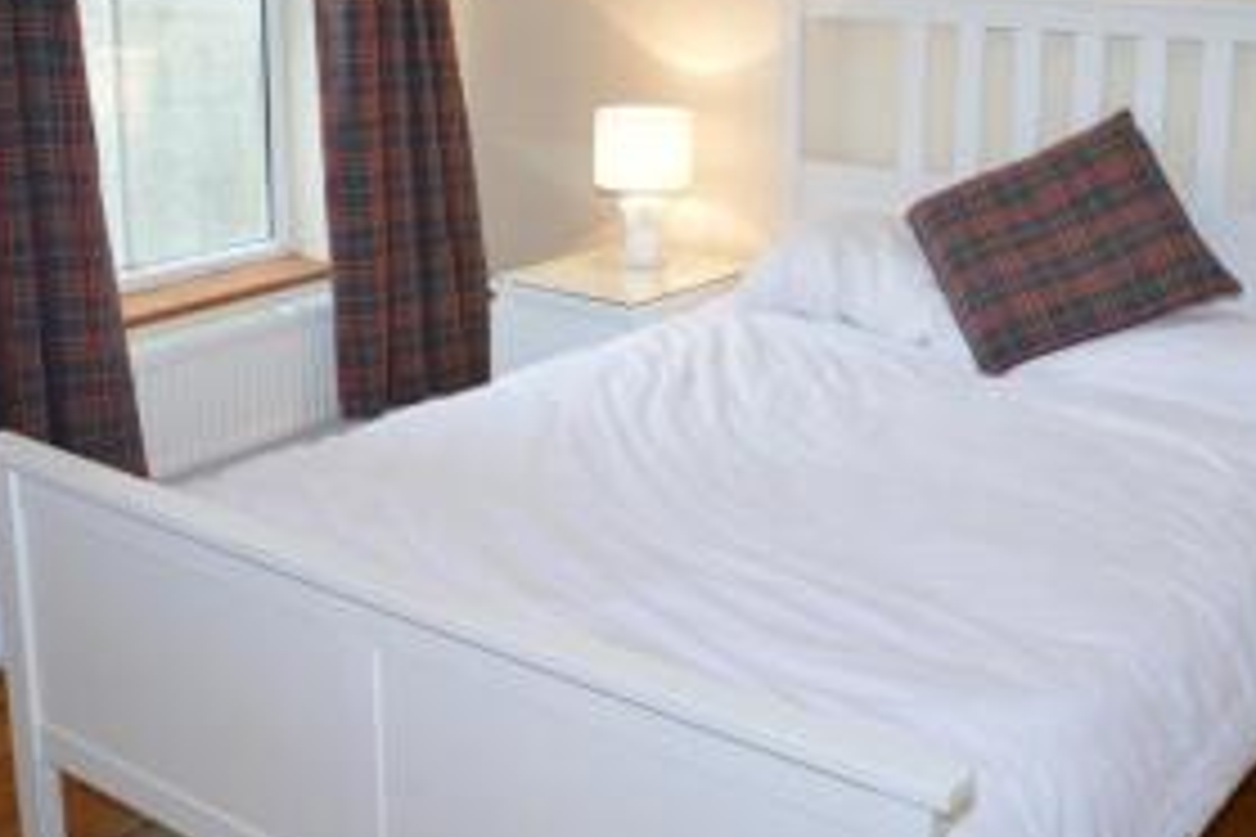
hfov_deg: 42.7
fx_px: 1605
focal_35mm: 46
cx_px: 653
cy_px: 286
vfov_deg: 29.1
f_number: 3.5
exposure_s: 1/60
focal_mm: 18
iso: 450
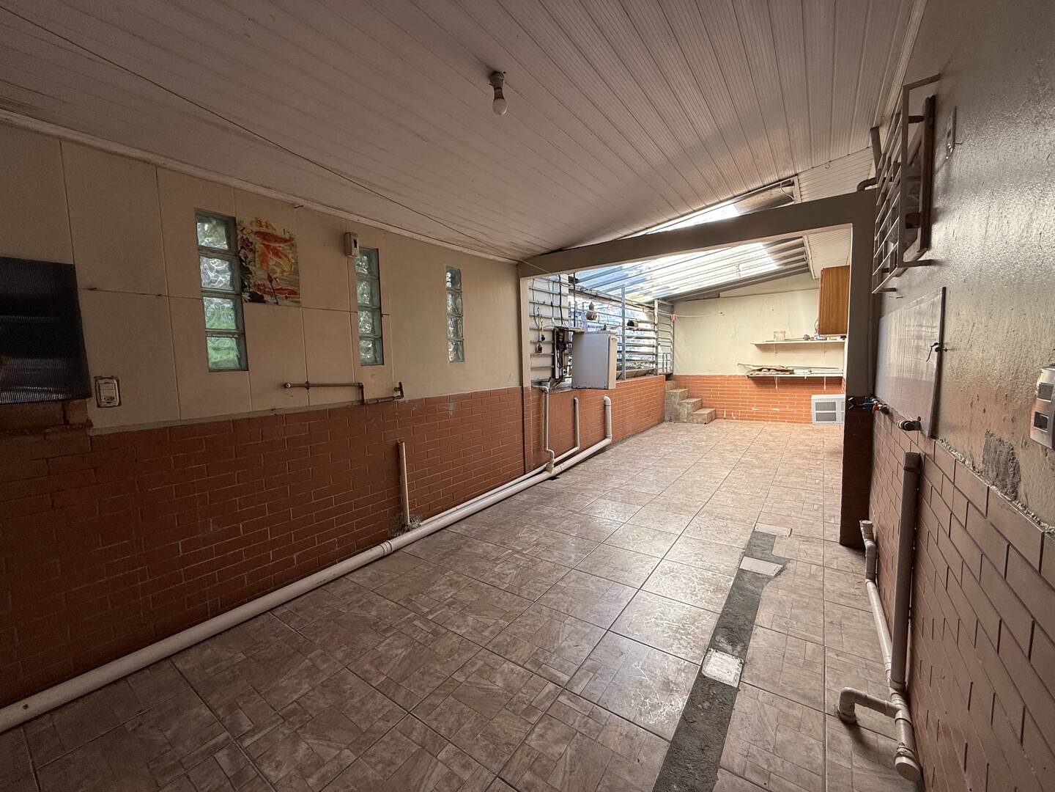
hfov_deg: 102.1
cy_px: 396
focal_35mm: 14
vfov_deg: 85.7
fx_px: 427
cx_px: 528
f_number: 2.2
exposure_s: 1/100
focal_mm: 2.22
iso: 64
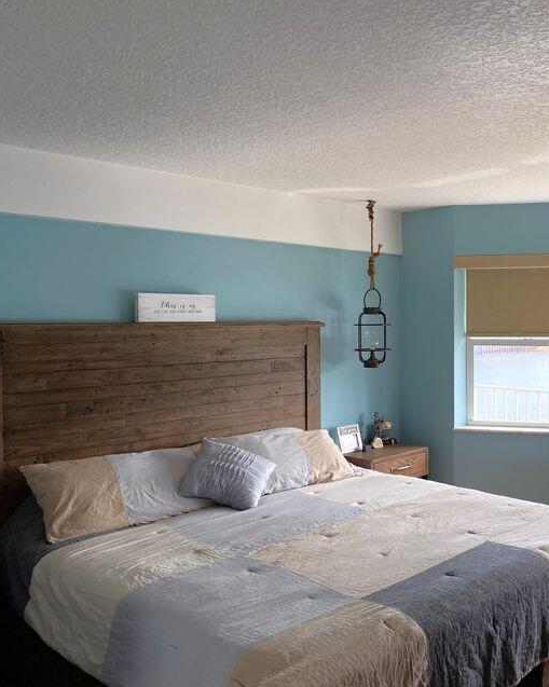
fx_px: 691
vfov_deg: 52.9
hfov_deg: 41.9
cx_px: 416
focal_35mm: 34
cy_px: 343
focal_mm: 4.25
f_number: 1.8
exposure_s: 1/203
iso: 32
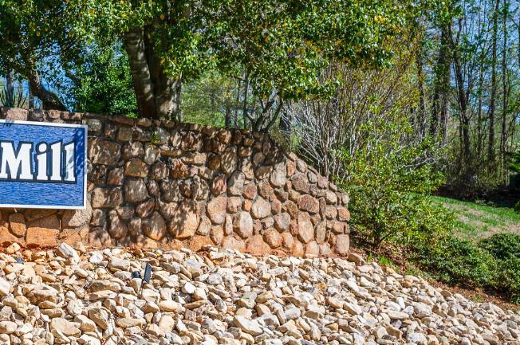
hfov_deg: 27.9
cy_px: 252
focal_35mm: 69
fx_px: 995
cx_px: 30
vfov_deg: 19.6
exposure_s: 1/1000
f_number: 4
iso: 100
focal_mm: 30
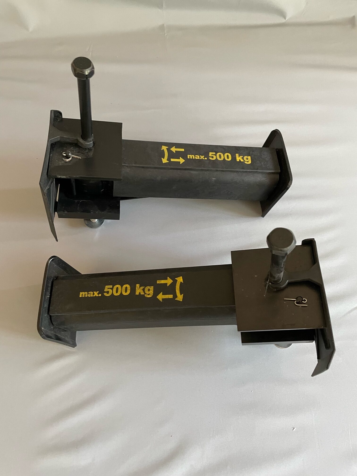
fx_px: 358
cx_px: 178
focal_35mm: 26
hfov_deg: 53.1
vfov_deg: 67.3
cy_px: 238
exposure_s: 1/50
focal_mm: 4.2
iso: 250
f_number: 1.6
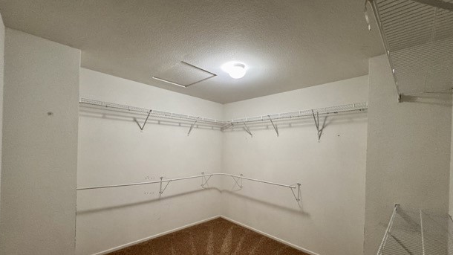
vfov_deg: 66.6
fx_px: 192
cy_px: 149
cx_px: 220
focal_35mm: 16
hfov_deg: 99.3
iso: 640
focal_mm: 2.22
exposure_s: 1/60
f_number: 2.2
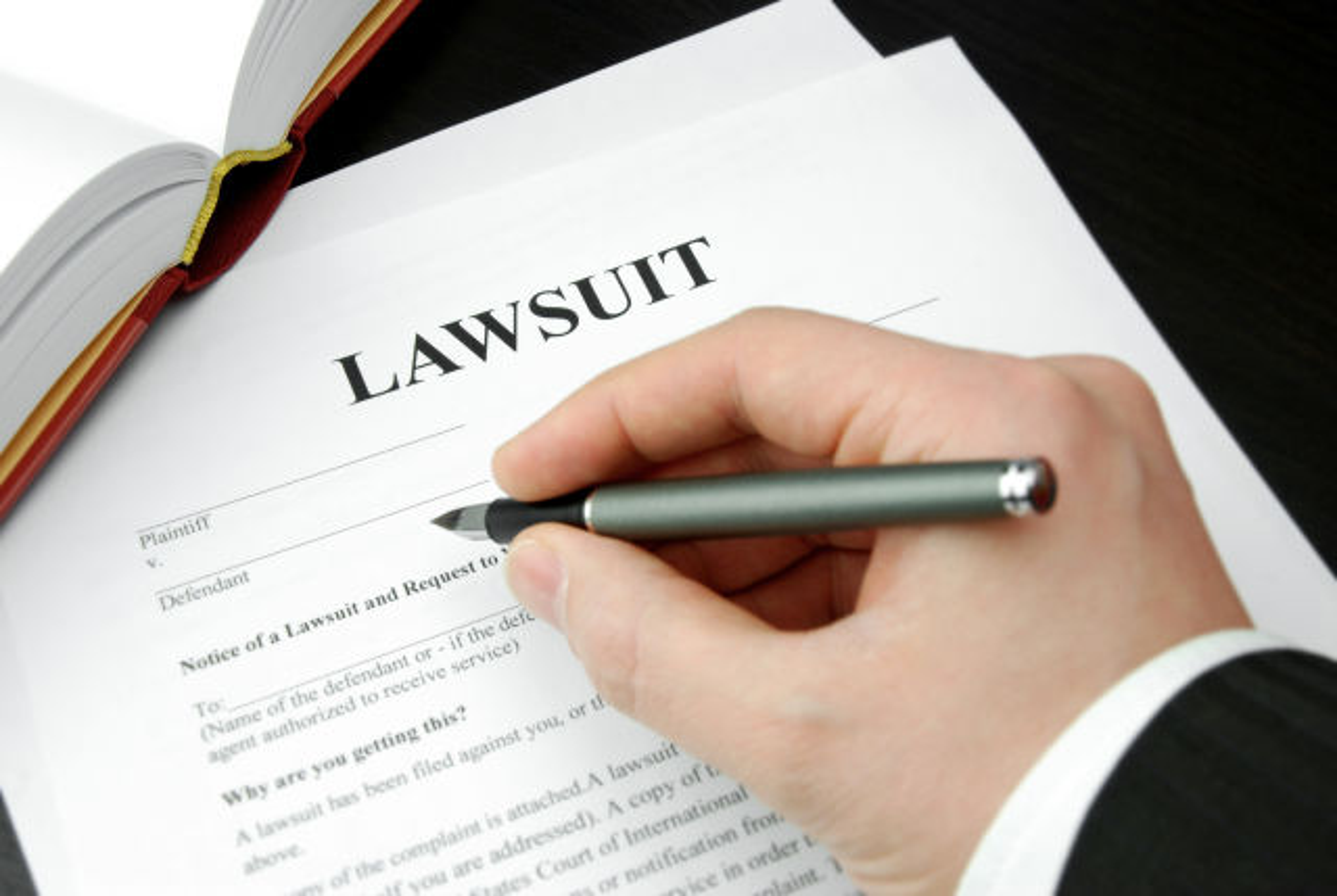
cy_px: 448
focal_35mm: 57
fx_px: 2120
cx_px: 668
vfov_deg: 23.9
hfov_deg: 35.0
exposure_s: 1/5
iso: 100
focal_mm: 38
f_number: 13
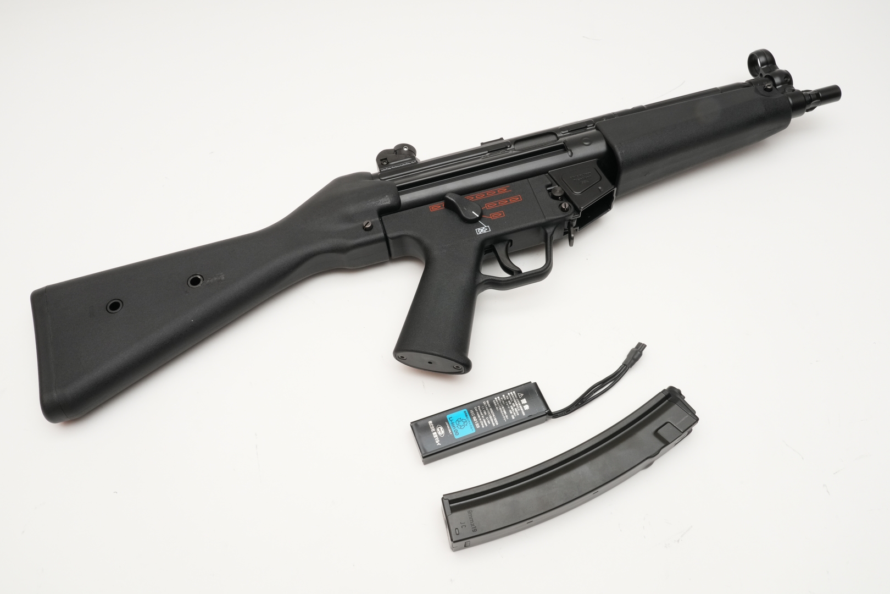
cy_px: 297
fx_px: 791
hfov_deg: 58.7
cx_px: 445
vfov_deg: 41.1
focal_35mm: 32
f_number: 22
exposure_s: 1/60
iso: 1600
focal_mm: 32
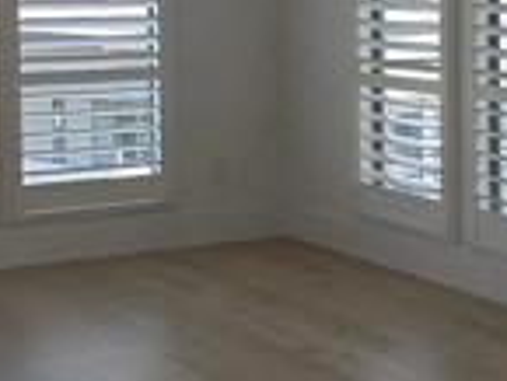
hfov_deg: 20.9
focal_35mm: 92
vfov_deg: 15.9
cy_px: 45
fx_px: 1349
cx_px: 444
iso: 25
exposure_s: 1/198
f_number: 2.2
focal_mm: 1.7
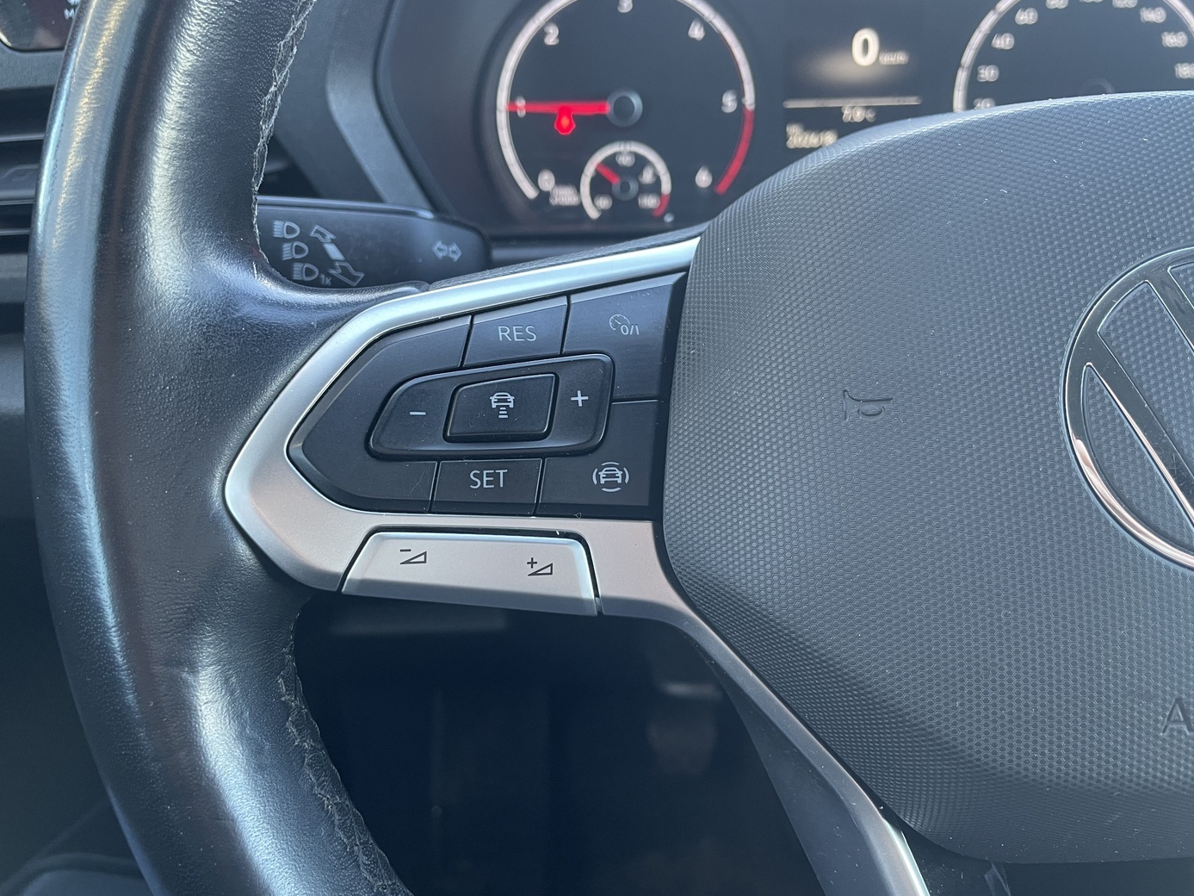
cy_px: 436
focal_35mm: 27
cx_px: 586
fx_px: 931
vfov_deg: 51.3
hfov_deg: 65.3
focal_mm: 4.2
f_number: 1.6
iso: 125
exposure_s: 1/63
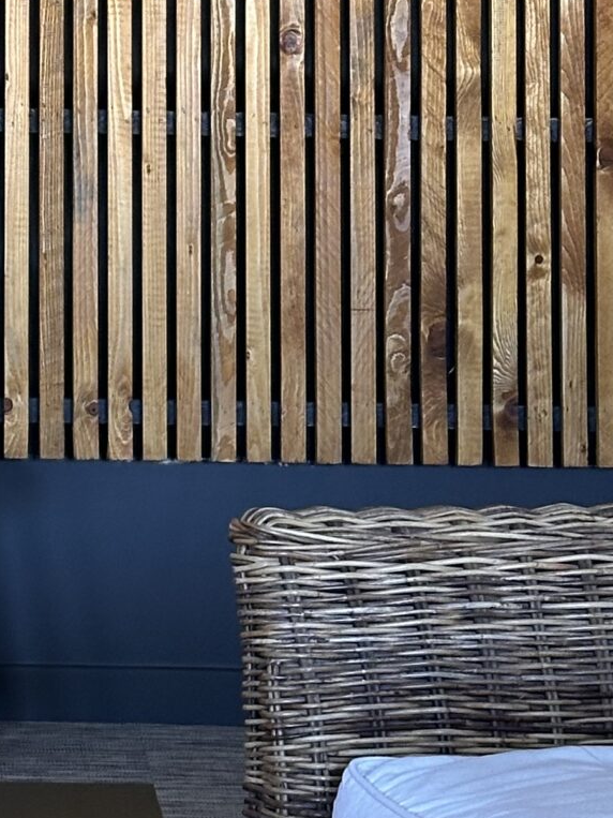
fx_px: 3803
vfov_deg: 12.0
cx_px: -176
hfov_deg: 9.1
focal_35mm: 161
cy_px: -169
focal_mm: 6.86
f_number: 1.78
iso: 125
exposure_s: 1/50
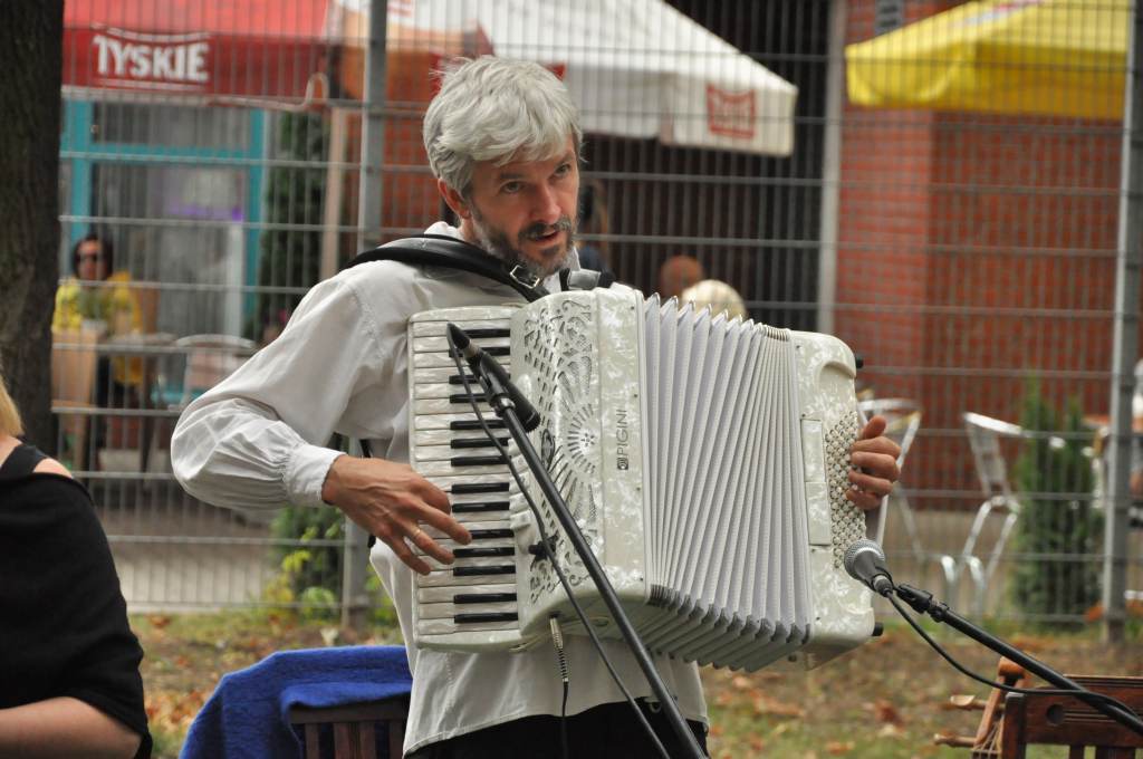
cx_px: 572
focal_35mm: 158
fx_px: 4994
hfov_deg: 13.1
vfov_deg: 8.7
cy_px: 380
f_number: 5.6
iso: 2000
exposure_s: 1/640
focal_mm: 105
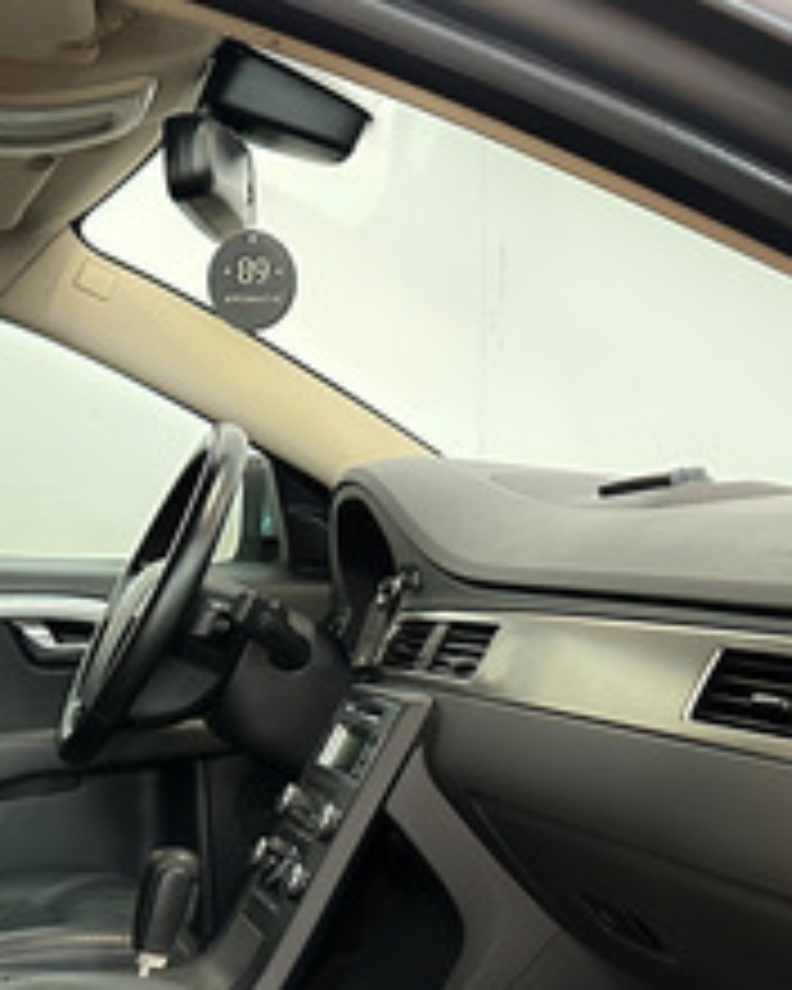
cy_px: 873
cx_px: -122
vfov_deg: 28.5
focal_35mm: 64
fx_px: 1875
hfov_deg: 22.3
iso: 800
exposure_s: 1/50
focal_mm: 6.86
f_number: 1.8
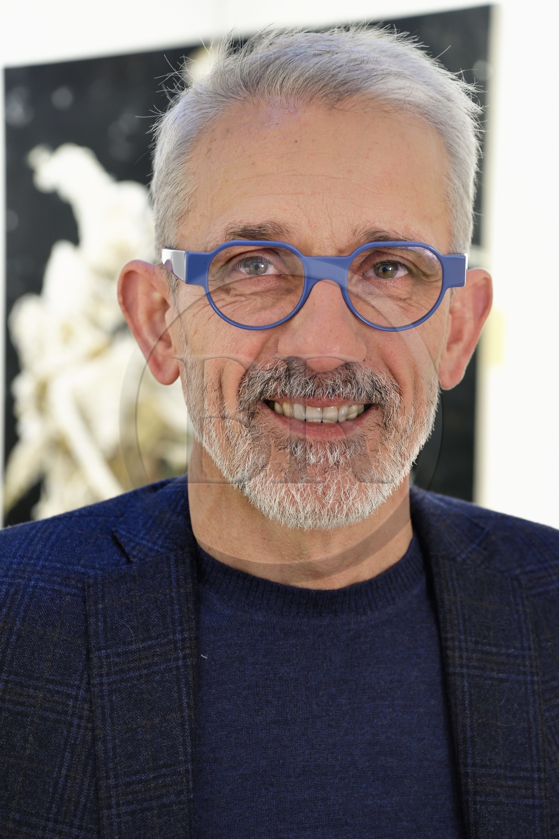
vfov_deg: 28.9
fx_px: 1632
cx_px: 280
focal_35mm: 70
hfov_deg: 19.4
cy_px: 420
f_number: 6.3
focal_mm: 70
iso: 1600
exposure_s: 1/60
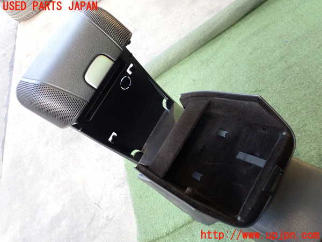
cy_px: 121
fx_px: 279
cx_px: 161
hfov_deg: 60.0
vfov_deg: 46.8
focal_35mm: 30
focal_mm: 5.4
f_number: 9
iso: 800
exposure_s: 1/8
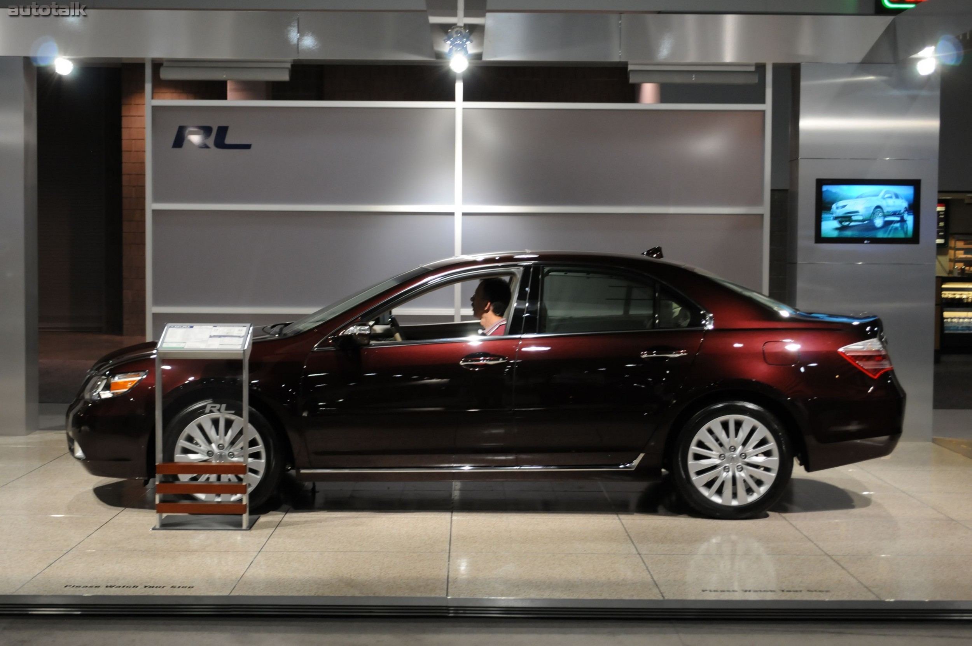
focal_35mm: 52
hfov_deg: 37.9
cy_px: 323
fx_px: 1416
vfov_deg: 25.7
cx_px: 486
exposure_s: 1/60
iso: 800
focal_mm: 35
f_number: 5
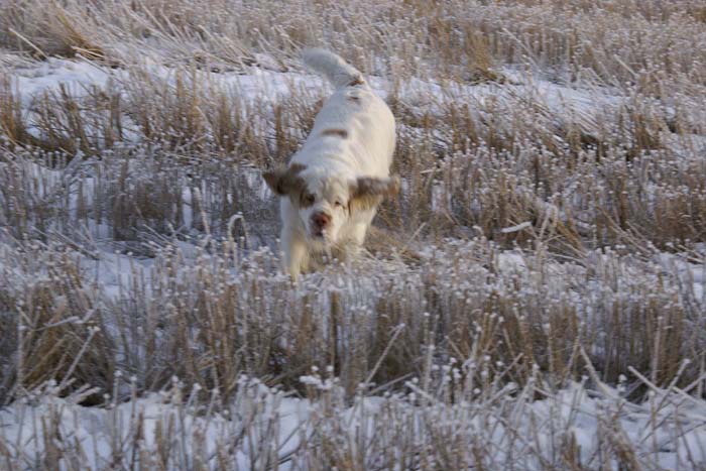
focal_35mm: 105
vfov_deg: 13.0
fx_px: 2059
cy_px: 236
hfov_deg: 19.5
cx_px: 353
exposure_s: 1/125
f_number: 5.6
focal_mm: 70
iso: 100
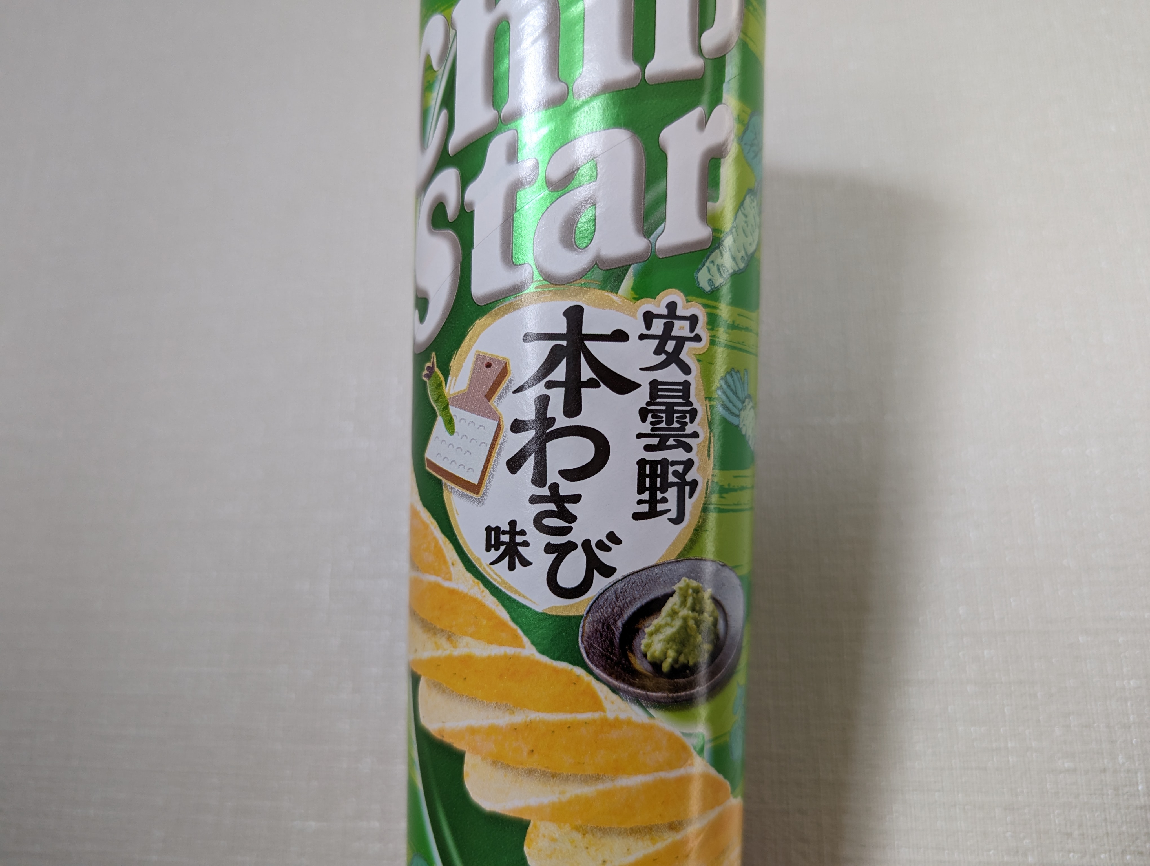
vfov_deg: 56.9
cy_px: 433
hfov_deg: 71.5
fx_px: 798
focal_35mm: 24
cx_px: 575
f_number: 1.85
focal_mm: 6.81
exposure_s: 1/49.6
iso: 109
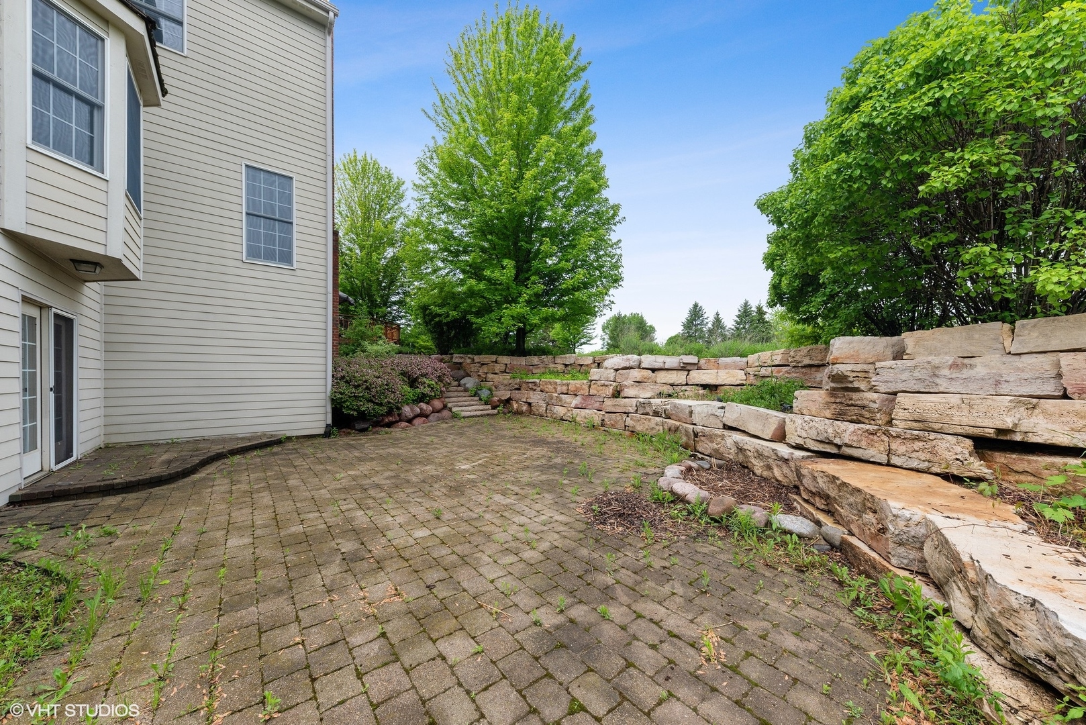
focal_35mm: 12
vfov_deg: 90.1
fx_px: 362
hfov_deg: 112.6
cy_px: 362
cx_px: 543
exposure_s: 1/160
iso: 200
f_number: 9
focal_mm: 12
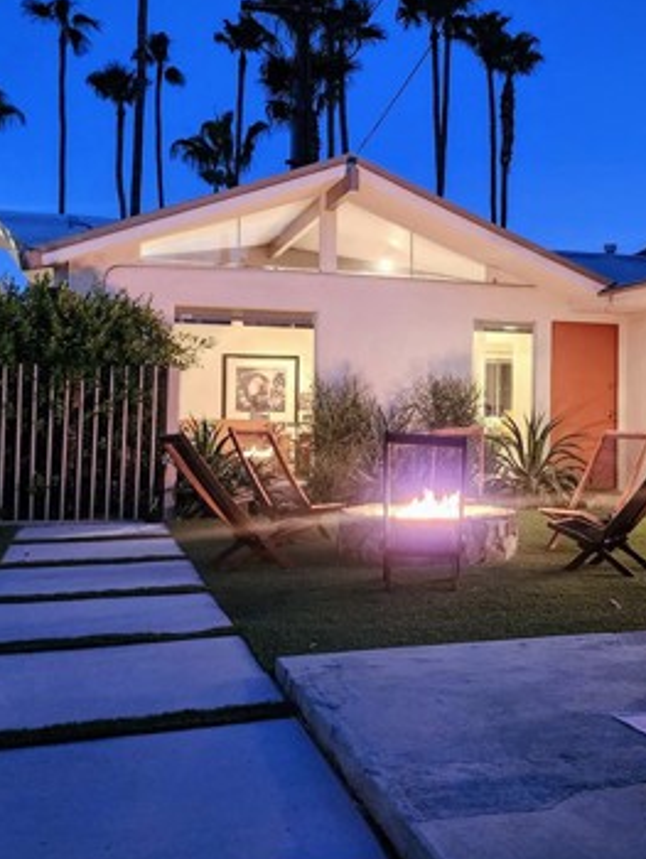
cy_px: 371
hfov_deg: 33.8
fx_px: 1044
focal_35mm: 42
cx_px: 467
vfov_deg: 44.7
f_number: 1.8
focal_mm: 6.4
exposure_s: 1/24
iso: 640
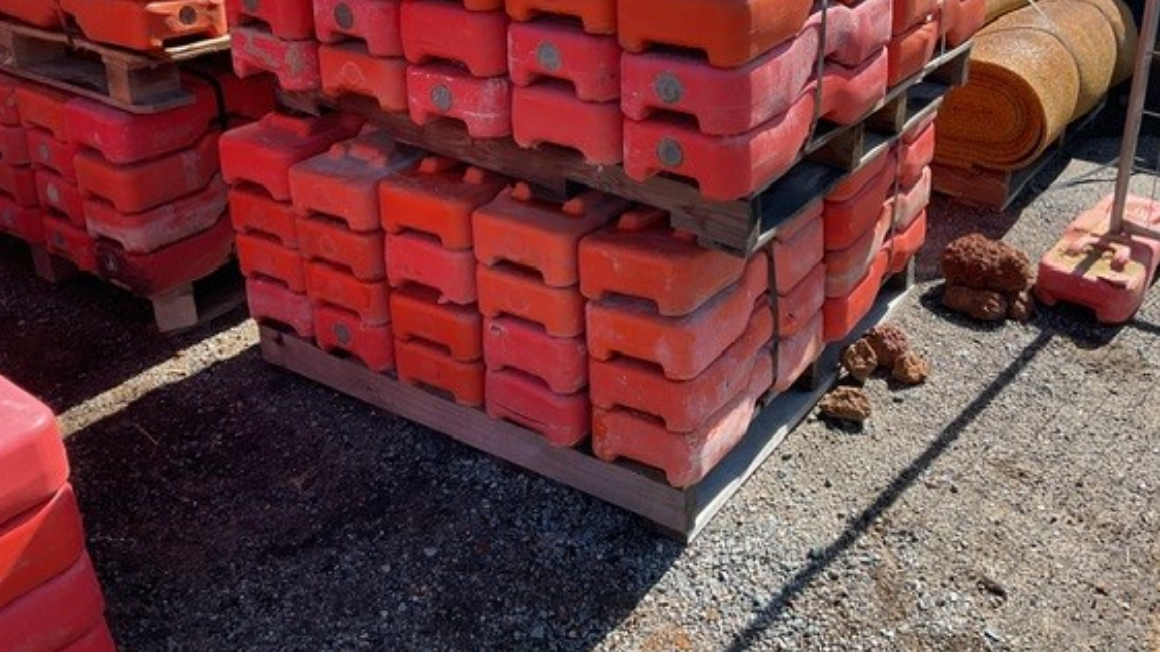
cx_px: 630
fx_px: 1107
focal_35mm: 36
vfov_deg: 32.4
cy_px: 186
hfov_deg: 55.2
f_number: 1.8
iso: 16
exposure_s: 1/709
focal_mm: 3
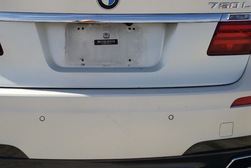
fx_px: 356
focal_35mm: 51
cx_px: 92
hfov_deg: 38.6
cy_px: 55
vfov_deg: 26.3
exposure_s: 1/3333
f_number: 1.5
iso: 50
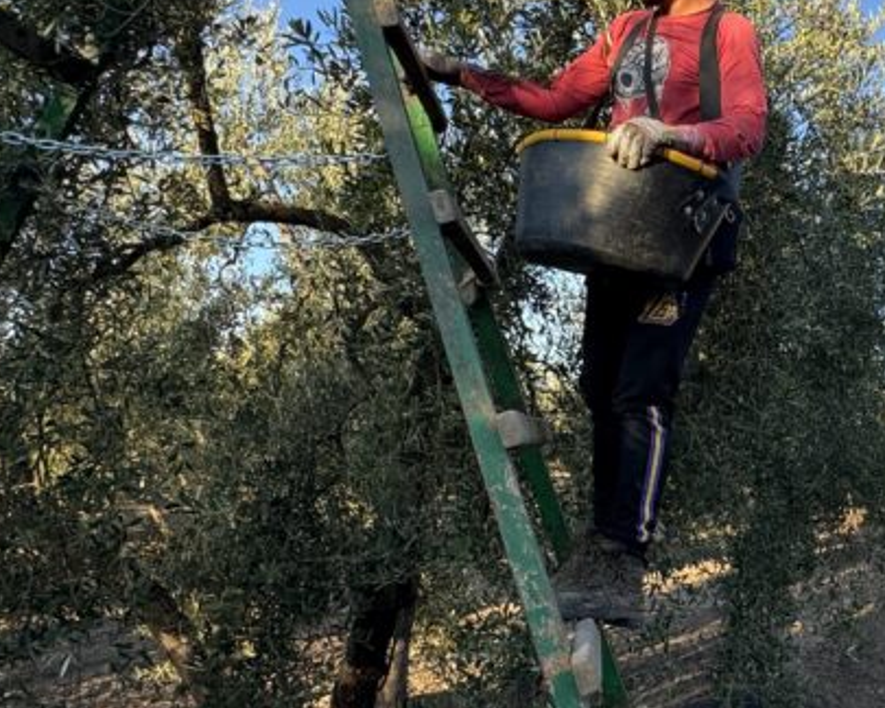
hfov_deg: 53.6
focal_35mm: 27
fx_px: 707
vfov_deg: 53.1
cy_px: 317
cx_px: 839
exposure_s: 1/525
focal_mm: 2.22
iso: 40
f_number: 2.2
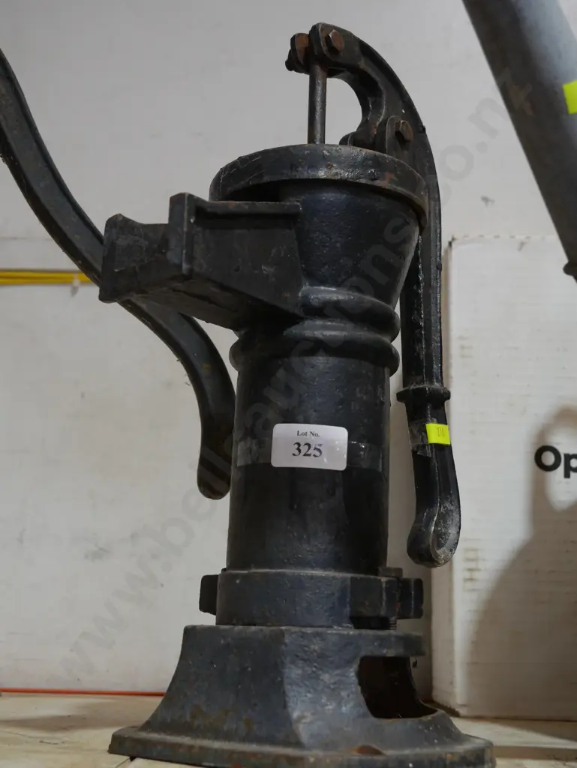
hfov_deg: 30.3
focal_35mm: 48
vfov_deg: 39.6
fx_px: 1066
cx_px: 288
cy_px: 384
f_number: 5.2
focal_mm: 24
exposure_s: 1/60
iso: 400
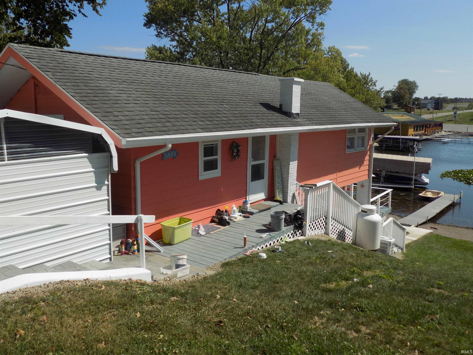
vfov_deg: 46.8
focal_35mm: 30
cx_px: 236
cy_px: 178
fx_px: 410
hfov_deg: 60.0
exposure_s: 1/160
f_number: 10.6
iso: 80
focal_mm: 5.3
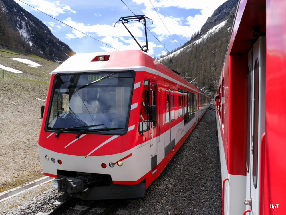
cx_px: 143
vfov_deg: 49.7
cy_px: 108
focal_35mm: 28
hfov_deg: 63.4
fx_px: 231
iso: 160
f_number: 7.1
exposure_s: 1/500
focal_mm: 14
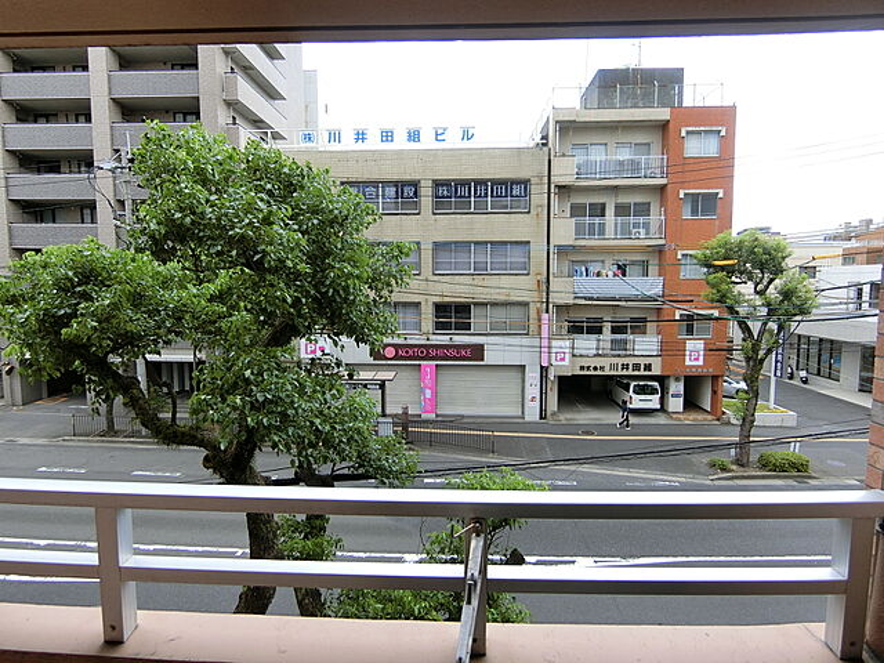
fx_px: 485
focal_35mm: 19
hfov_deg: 84.7
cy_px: 332
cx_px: 442
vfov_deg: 68.7
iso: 80
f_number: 2.7
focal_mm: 4.06
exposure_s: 1/400
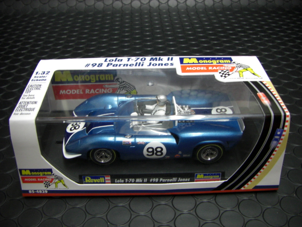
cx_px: 151
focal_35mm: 38
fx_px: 332
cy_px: 114
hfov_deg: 49.0
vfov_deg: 37.7
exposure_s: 1/25
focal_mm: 6.3
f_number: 3.4
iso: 200
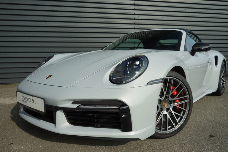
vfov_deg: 46.4
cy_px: 76
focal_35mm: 28
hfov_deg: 65.5
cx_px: 114
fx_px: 177
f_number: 5.6
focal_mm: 28
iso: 100
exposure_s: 1/320
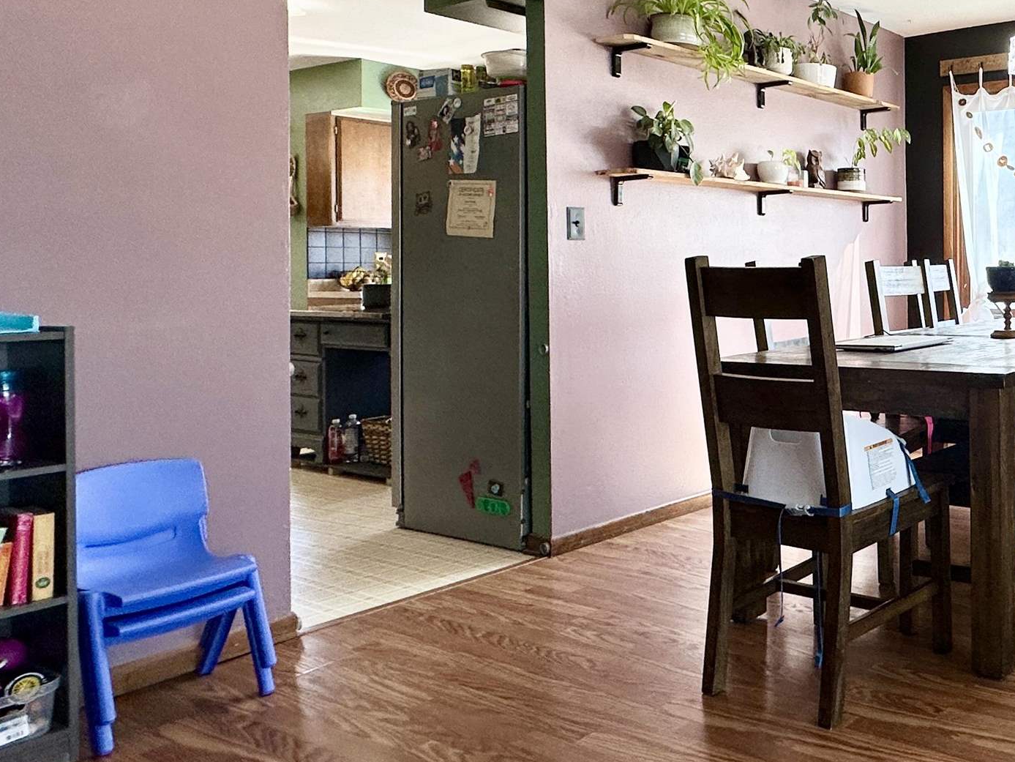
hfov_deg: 47.8
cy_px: 264
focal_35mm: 31
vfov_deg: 44.9
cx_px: 1025
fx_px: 909
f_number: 2.2
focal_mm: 2.22
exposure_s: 1/120
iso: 64
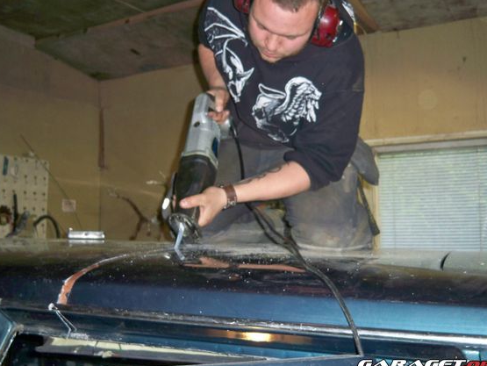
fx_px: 577
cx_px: 227
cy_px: 186
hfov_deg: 45.7
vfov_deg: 35.2
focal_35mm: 41
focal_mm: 7.9
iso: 200
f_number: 3.1
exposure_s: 1/30
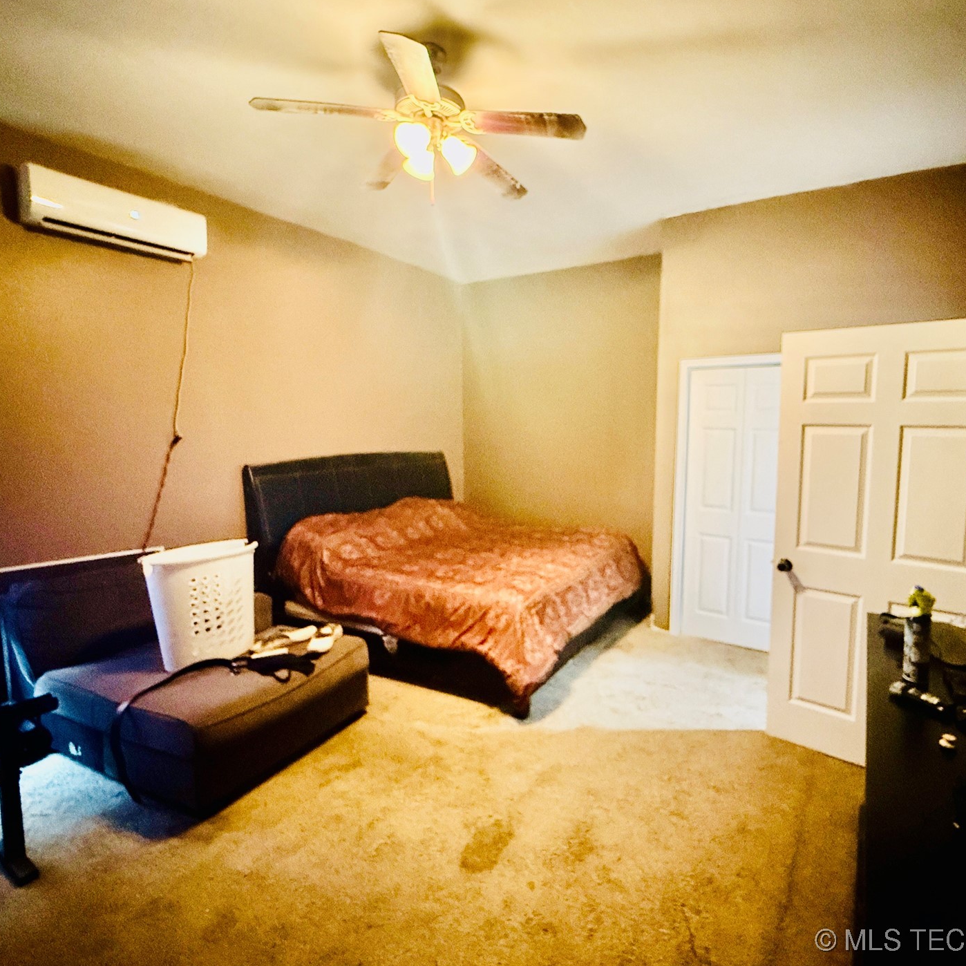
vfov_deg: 84.0
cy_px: 472
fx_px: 537
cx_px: 576
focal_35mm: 17
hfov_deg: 83.0
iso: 800
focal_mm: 2.22
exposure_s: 1/60
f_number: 2.2
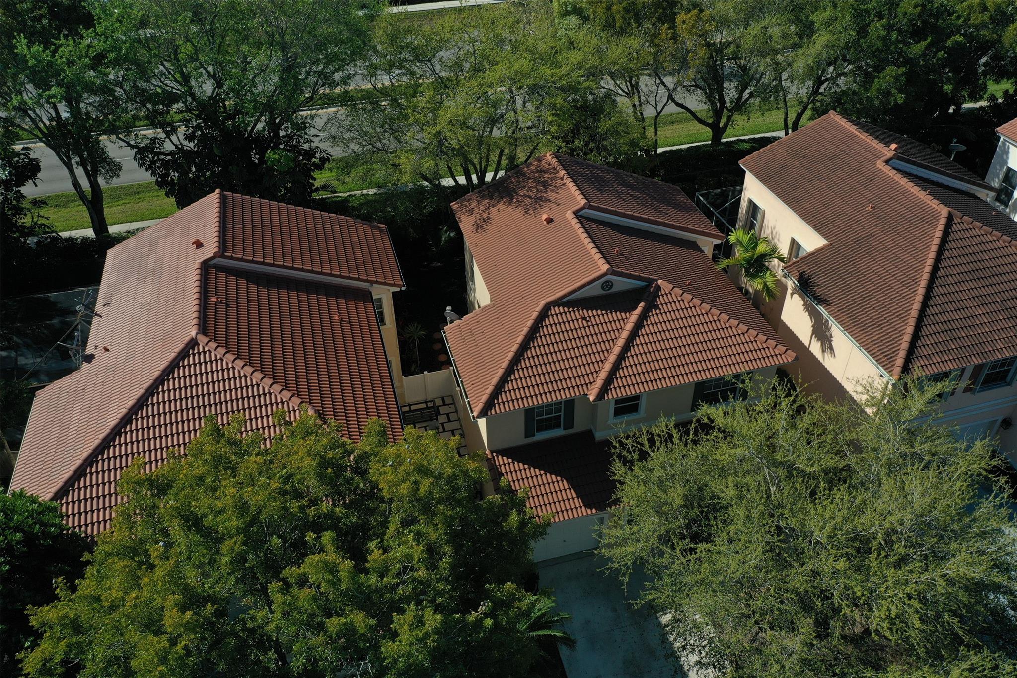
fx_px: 791
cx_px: 508
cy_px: 339
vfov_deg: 46.4
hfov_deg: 65.5
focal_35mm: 28
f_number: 6.3
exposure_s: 1/640
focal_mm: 10.26
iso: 100
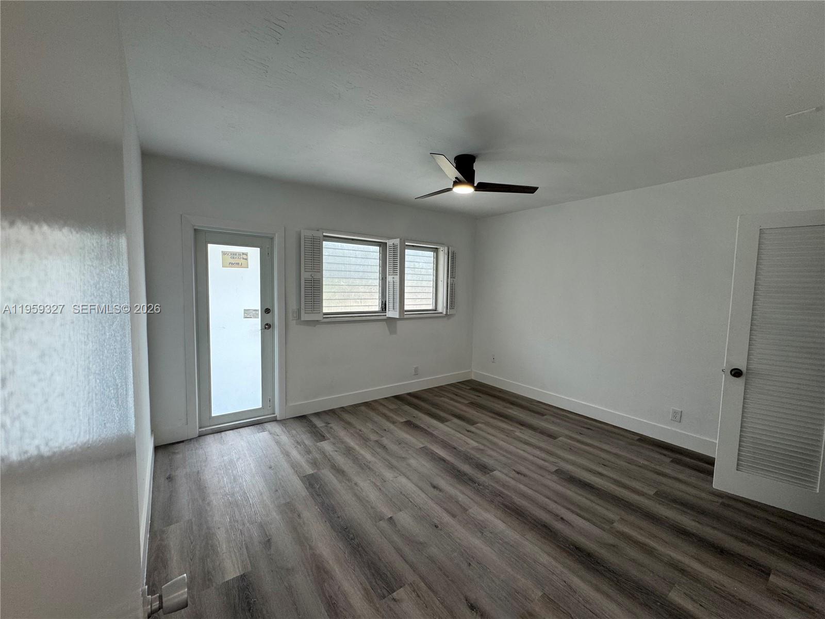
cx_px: 412
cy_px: 310
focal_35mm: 14
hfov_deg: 102.1
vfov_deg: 85.7
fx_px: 334
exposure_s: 1/120
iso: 80
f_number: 2.2
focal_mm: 2.22
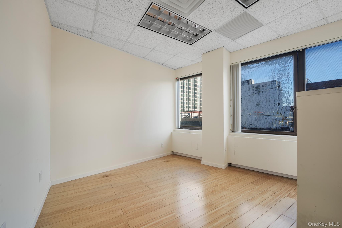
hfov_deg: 104.3
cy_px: 114
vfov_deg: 81.2
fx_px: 133
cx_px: 171
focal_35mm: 14
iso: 100
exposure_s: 1/15
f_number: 8
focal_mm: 14
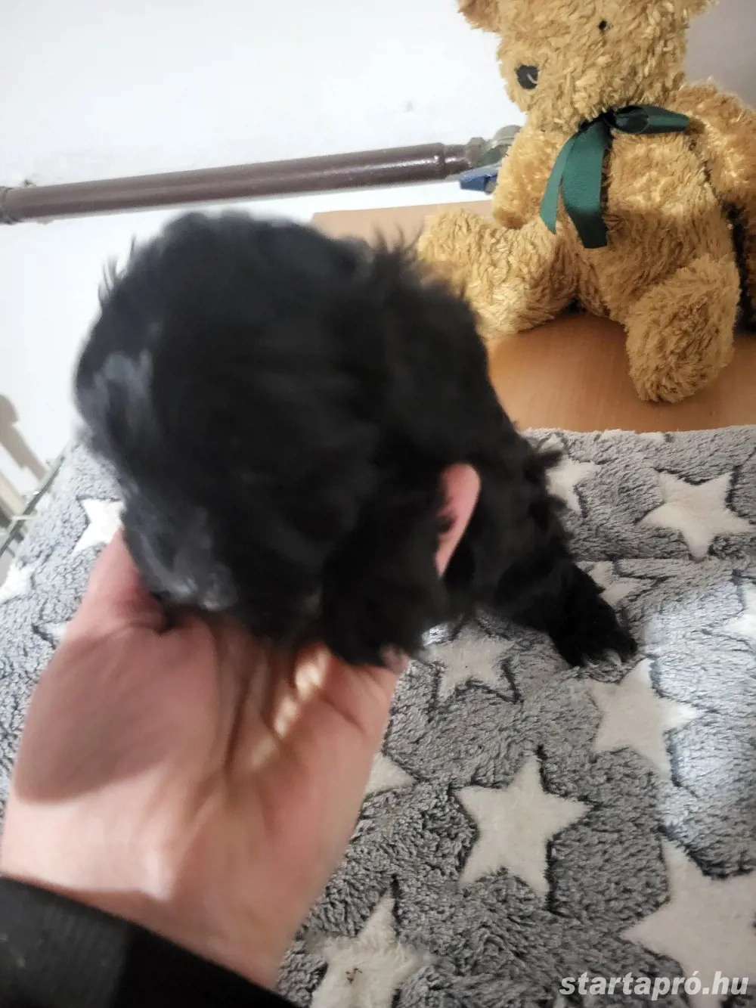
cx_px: 378
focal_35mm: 26
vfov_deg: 67.3
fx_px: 757
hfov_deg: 53.1
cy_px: 504
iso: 1600
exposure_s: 1/16.7
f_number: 1.8
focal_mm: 5.4
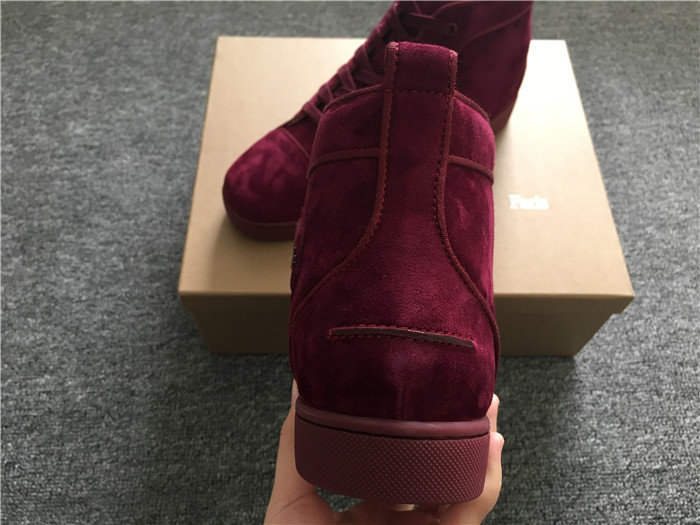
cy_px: 262
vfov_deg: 48.2
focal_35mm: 29
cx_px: 350
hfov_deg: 61.7
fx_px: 586
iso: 100
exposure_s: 1/33
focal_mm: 4.15
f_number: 2.2
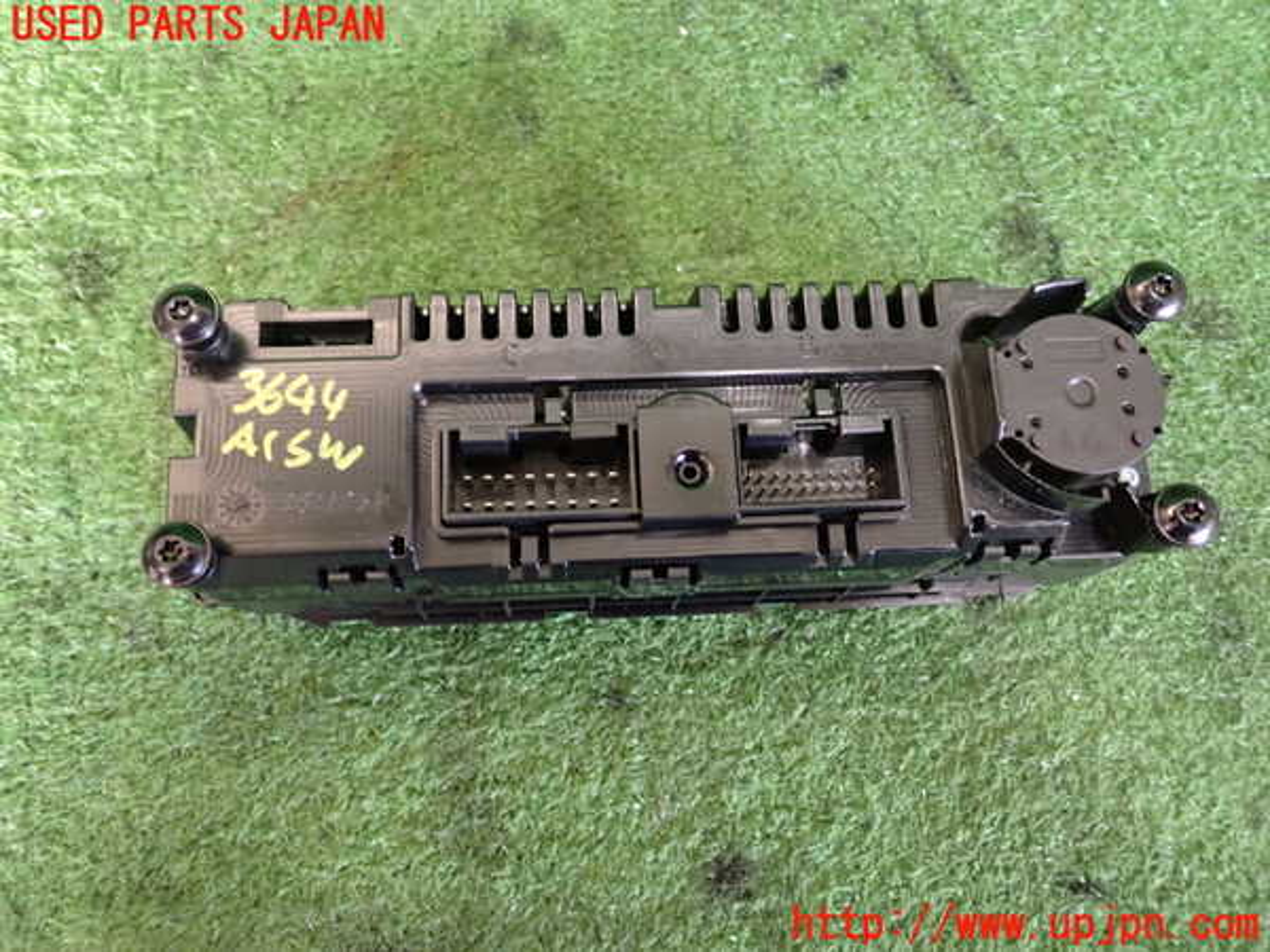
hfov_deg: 60.0
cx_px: 635
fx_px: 1101
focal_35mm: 30
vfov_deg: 46.8
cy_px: 476
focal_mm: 5.4
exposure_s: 1/30
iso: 800
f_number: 2.3
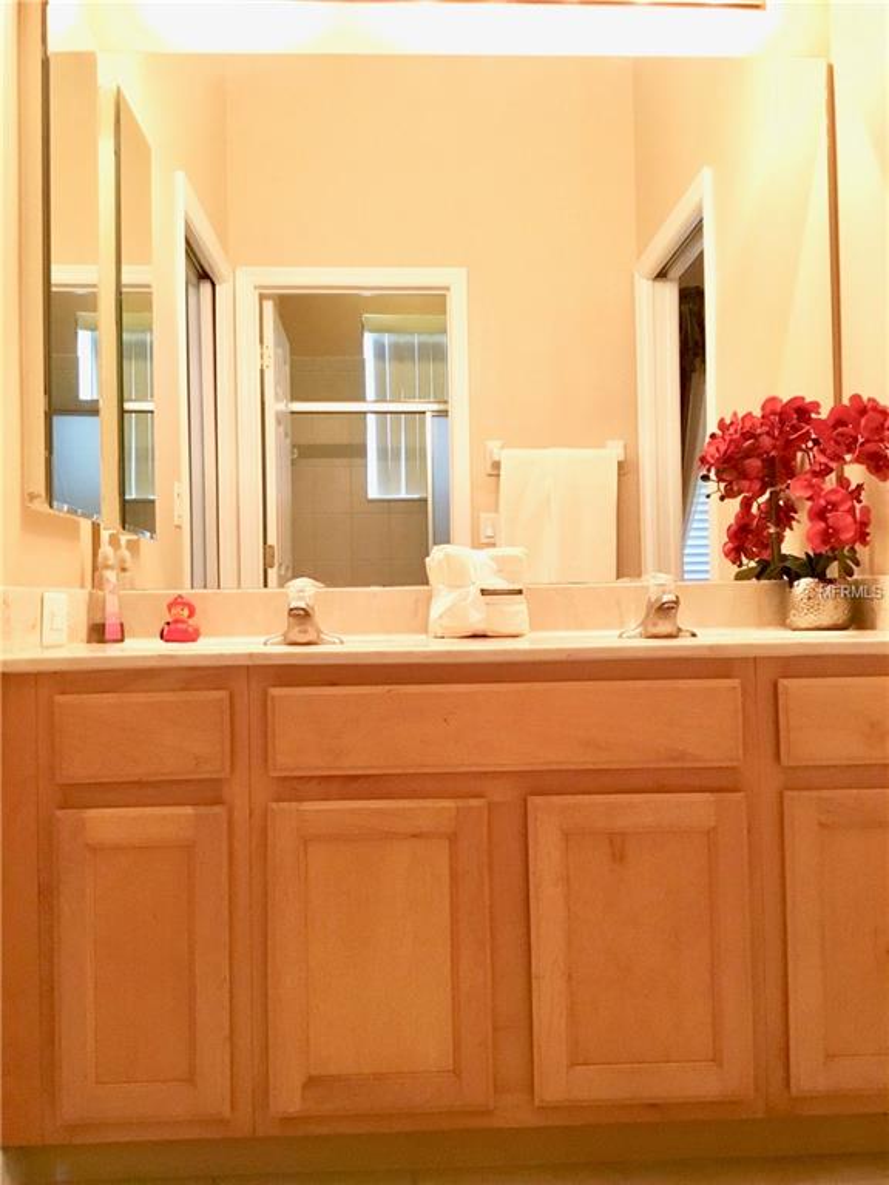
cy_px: 592
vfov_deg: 58.4
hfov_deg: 45.4
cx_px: 444
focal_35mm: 31
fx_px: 1062
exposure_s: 1/30
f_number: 2.4
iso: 160
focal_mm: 3.3
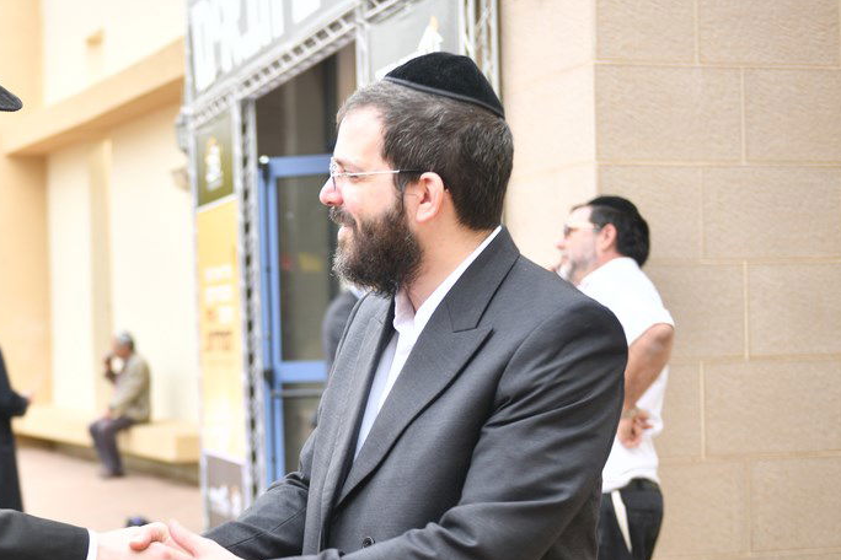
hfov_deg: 30.7
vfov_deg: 21.2
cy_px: 350
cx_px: 180
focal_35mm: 64
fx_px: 1495
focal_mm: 38
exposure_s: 1/160
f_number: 22
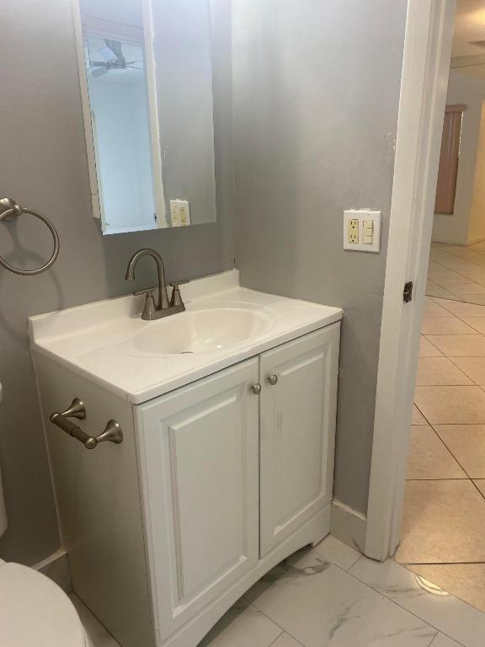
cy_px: 324
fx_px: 486
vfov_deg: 67.3
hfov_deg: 53.1
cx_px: 242
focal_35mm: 26
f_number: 1.8
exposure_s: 1/120
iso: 80
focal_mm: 4.25
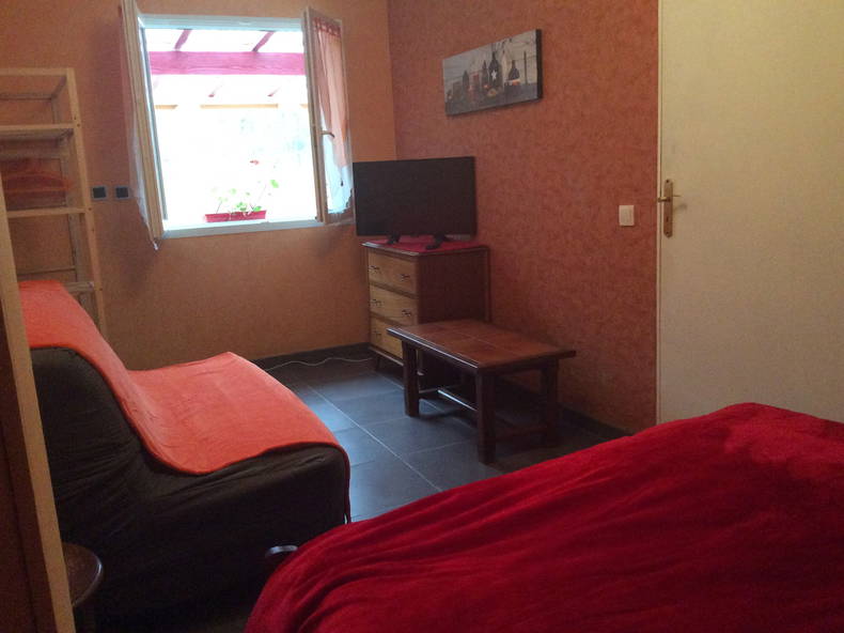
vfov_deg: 44.1
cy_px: 316
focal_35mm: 32
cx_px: 422
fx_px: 780
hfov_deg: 56.8
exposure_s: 1/25
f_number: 2.4
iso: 320
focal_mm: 3.3
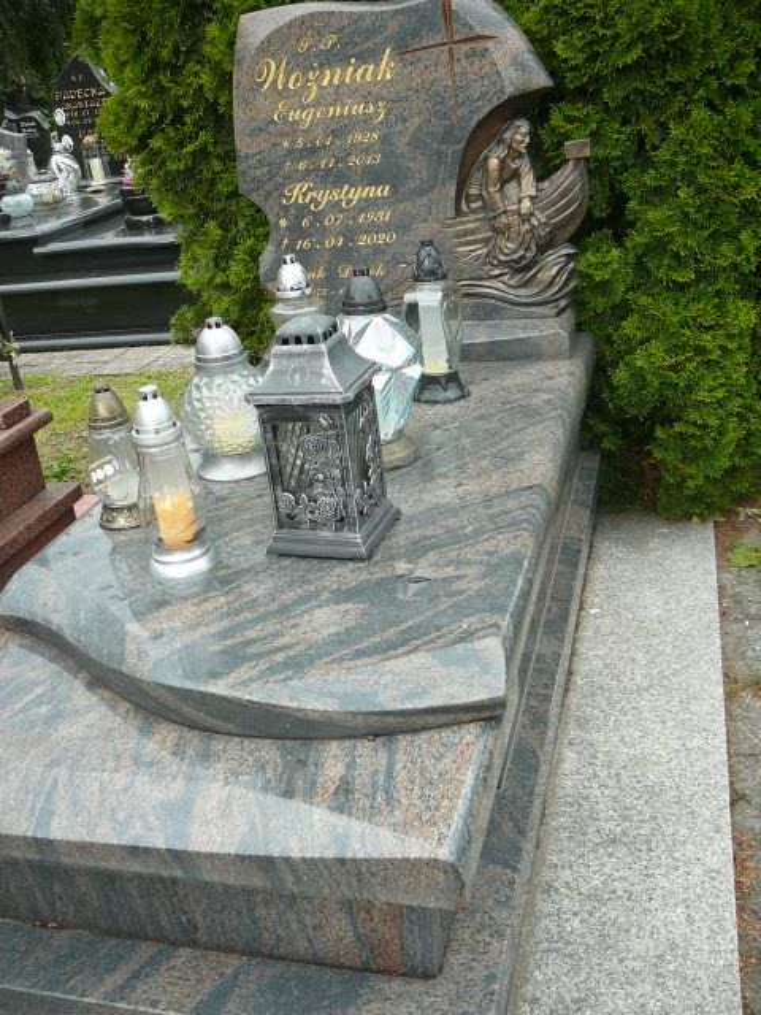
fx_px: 1026
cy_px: 508
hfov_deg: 40.7
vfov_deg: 52.6
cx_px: 380
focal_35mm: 35
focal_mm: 5.2
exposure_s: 1/125
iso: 80
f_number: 2.8
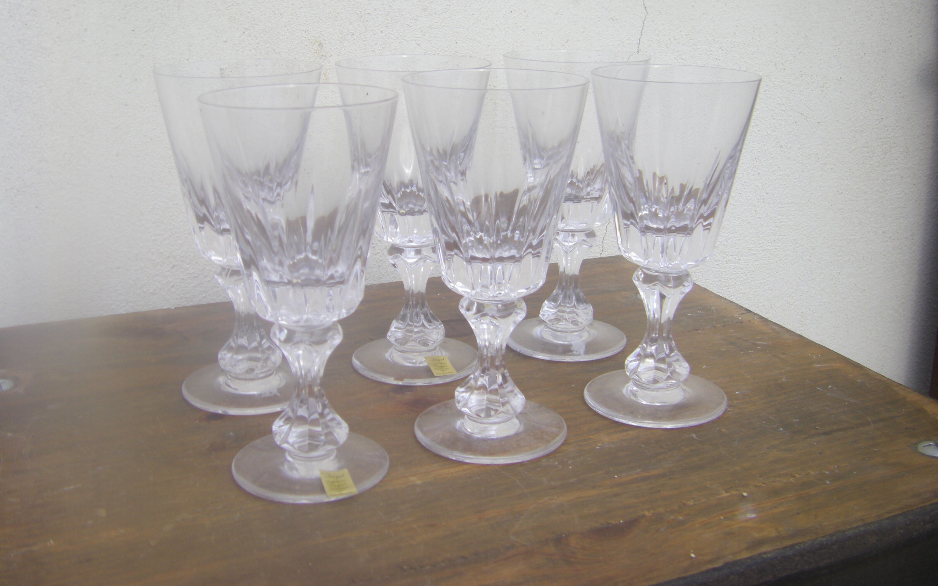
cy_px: 241
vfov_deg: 31.2
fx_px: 1048
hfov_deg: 48.2
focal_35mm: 41
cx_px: 464
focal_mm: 6.3
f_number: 3.5
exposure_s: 1/320
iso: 64
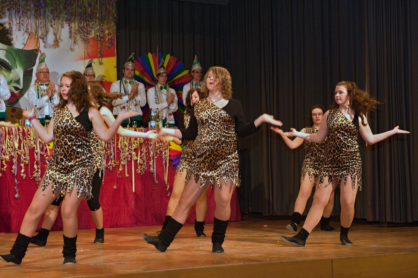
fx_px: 812
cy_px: 139
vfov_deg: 19.4
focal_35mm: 70
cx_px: 209
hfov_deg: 28.9
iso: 1600
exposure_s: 1/125
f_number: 7.1
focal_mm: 70
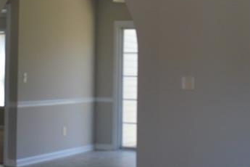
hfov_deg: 22.6
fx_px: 618
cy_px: 39
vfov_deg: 15.3
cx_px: 52
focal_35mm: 89
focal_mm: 20
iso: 400
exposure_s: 1/100
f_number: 5
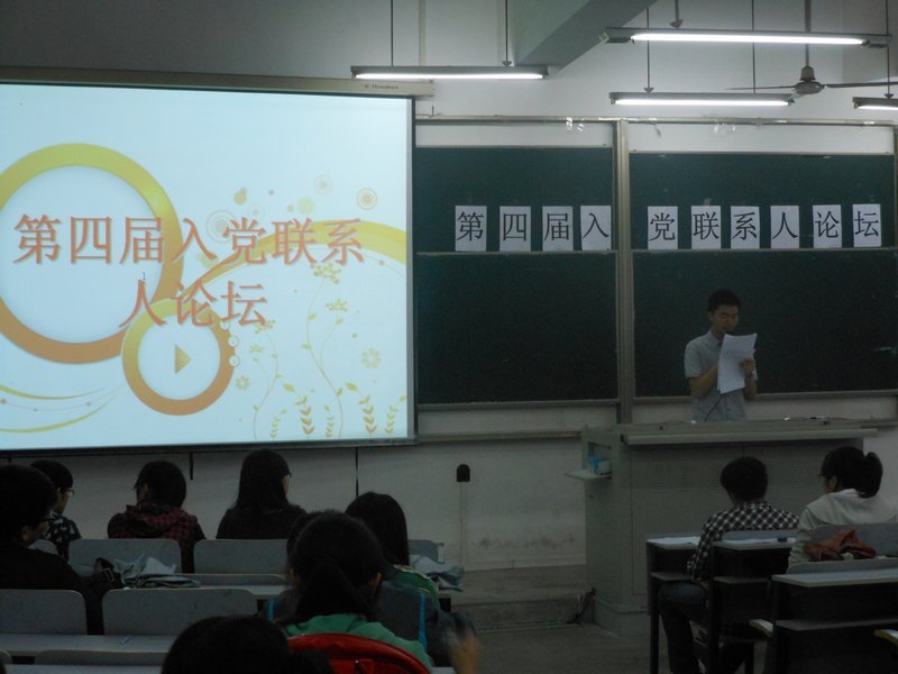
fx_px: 1920
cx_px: 449
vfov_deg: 19.9
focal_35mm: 74
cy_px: 337
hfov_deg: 26.3
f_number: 5.2
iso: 400
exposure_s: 1/30
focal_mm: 13.2
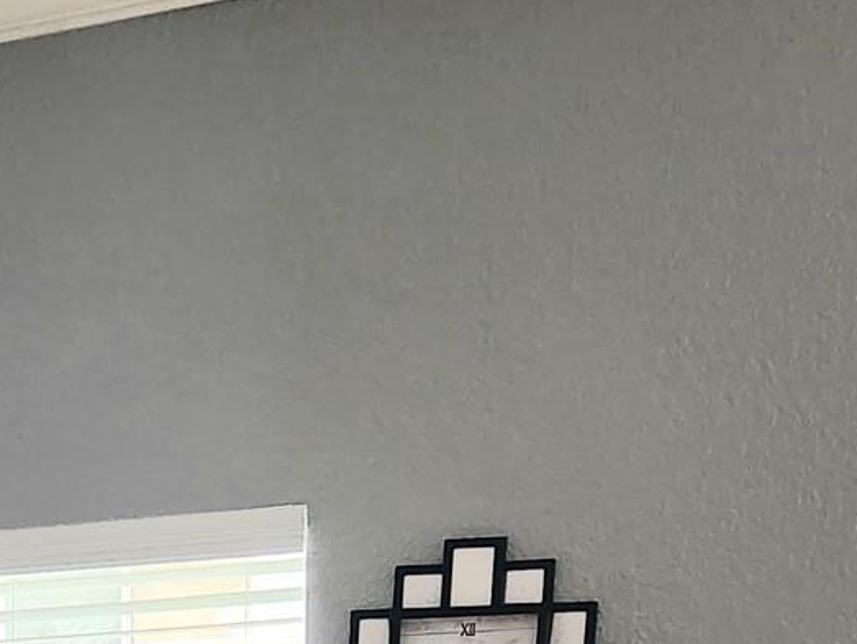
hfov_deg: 20.0
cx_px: -259
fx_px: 2230
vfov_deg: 14.6
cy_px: 1134
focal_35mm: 90
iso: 320
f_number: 1.8
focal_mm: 5.4
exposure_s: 1/120
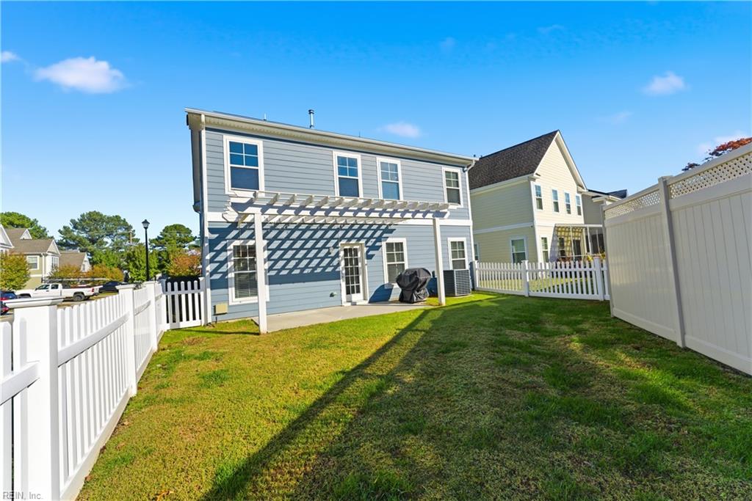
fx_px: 292
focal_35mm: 14
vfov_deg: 81.2
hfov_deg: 104.2
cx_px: 376
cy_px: 250
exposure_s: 1/5000
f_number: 8
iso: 200
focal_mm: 14
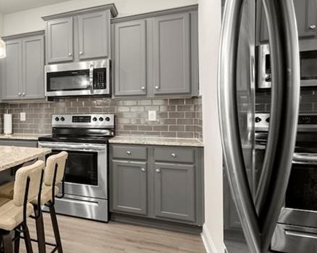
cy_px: 111
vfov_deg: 47.0
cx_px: -48
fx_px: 291
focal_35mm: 31
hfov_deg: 42.1
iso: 800
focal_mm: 14
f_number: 7.1
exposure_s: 1/5
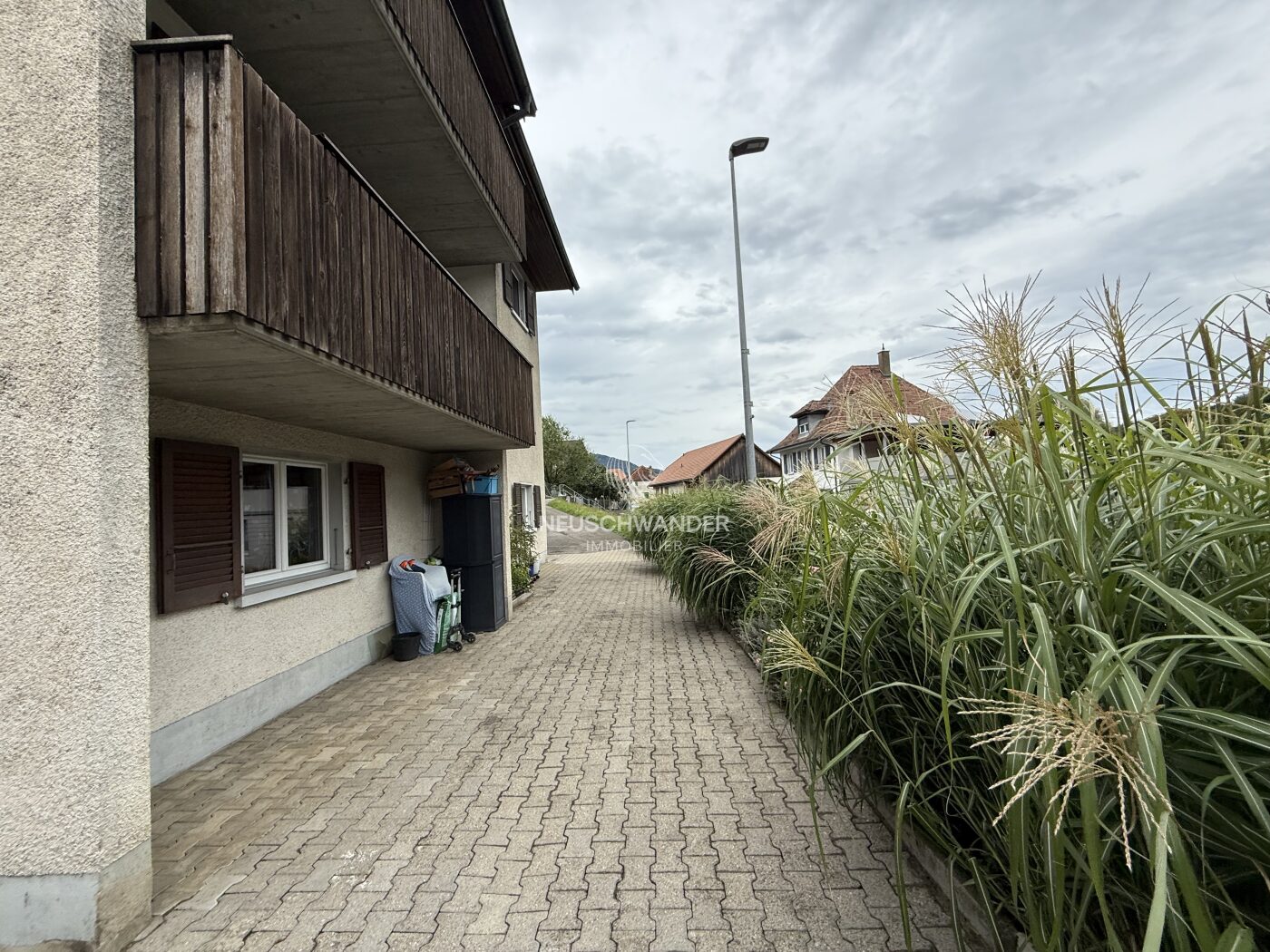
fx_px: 514
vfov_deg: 85.7
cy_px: 476
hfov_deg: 102.1
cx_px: 635
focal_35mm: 14
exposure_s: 1/1368
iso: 50
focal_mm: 2.22
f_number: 2.2
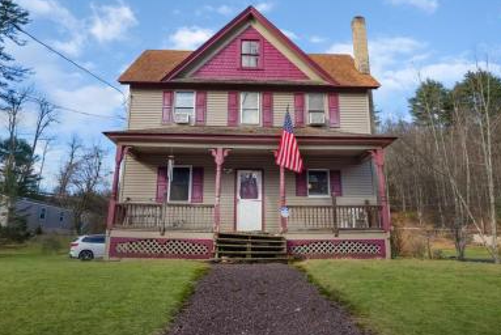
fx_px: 362
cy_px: 162
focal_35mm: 26
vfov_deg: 49.6
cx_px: 256
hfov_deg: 69.3
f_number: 4
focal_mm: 12
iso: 200
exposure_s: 1/1000
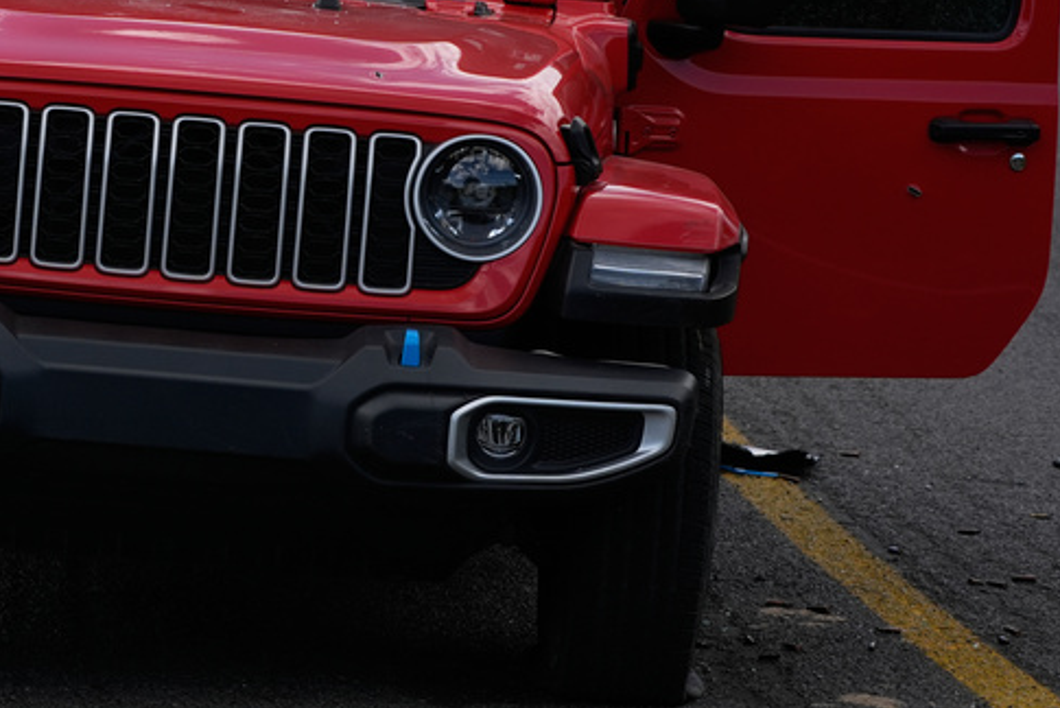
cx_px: 103
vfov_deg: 6.5
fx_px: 6216
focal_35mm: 211
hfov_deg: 9.7
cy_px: 88
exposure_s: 1/500
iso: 500
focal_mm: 100
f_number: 10
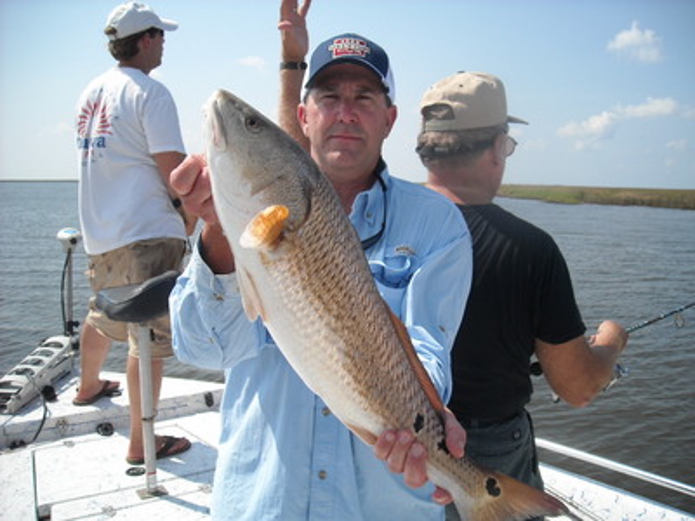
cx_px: 348
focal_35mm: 35
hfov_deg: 52.6
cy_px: 260
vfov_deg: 40.7
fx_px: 703
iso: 64
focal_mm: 5.7
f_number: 5.6
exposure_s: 1/323
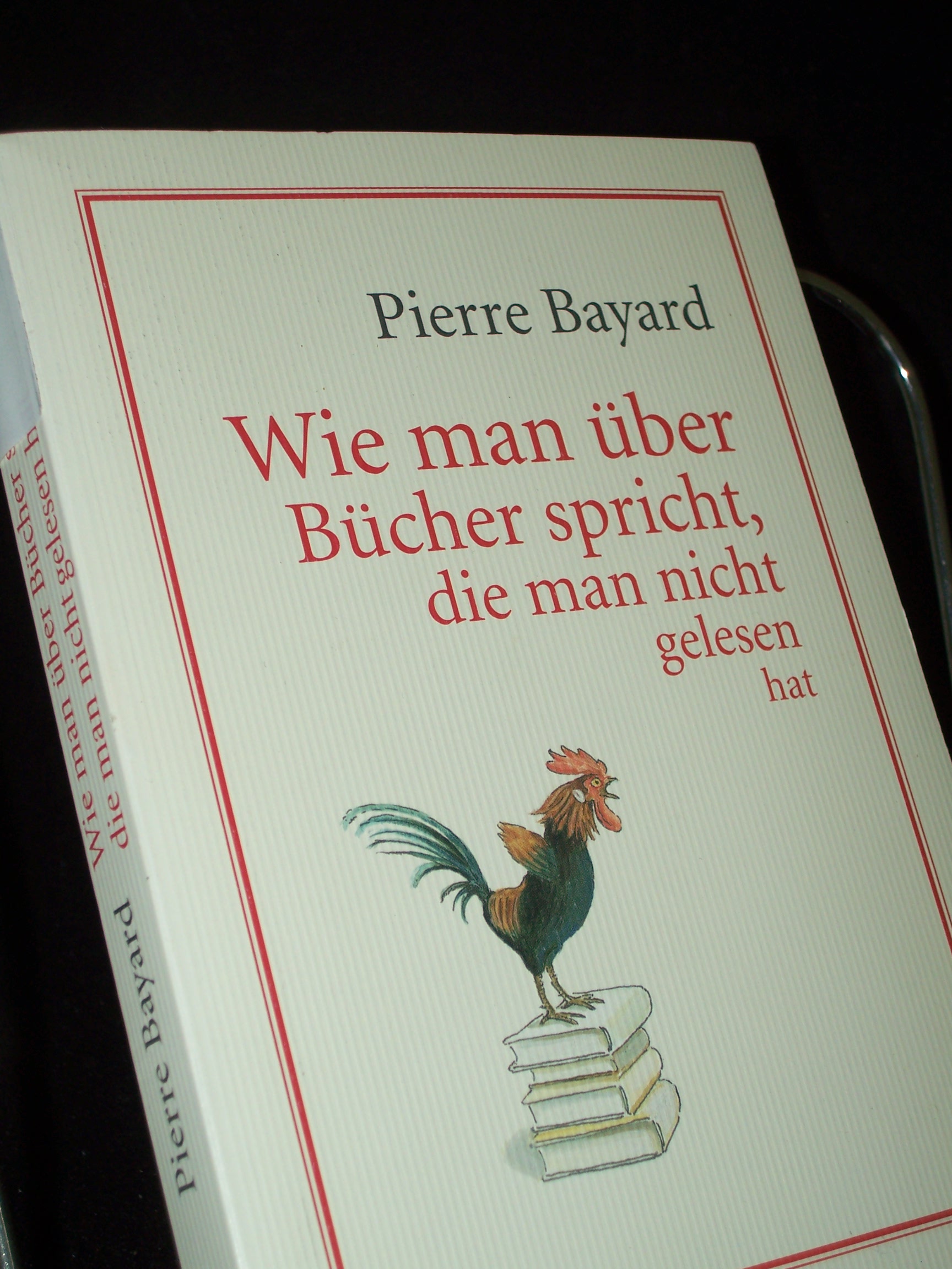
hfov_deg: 22.3
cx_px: 476
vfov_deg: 29.4
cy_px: 634
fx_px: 2420
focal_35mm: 66
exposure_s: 1/80
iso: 80
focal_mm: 11
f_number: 3.6
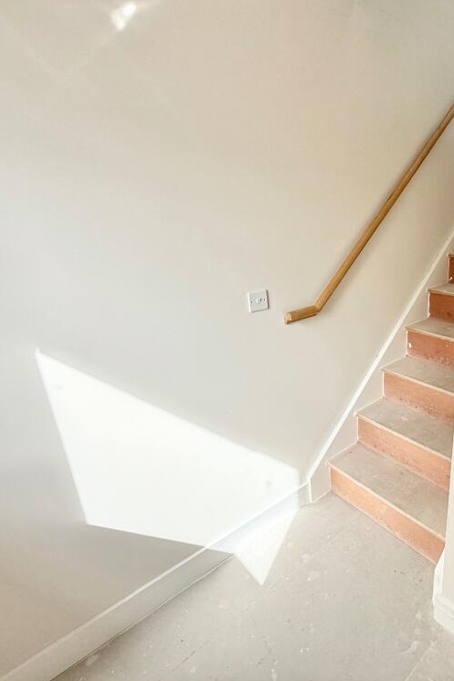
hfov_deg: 57.2
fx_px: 378
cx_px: 364
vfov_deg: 84.0
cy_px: 334
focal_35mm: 20
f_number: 2.2
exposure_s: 1/315
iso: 64
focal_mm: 2.22
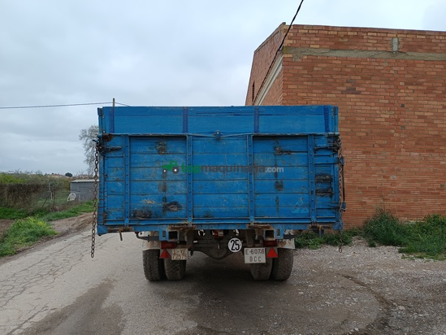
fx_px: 309
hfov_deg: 71.6
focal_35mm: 24
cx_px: 223
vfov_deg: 56.8
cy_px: 168
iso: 50
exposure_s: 1/325
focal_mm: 5.31
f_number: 1.7
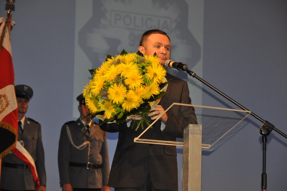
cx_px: 144
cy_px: 96
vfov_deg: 10.7
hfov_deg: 16.1
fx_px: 1015
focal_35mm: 128
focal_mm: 85
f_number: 5.6
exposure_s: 1/200
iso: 1600
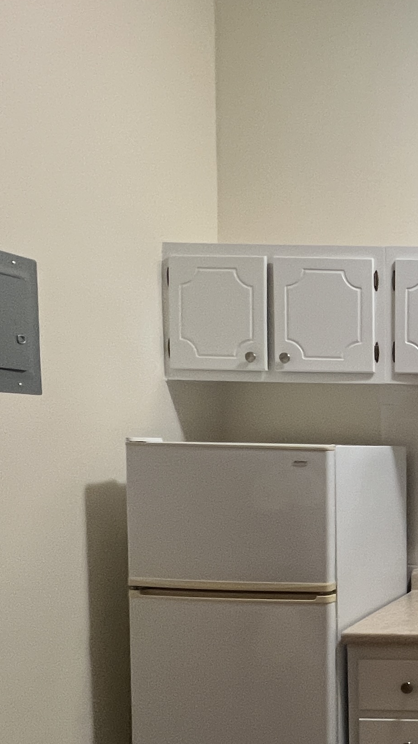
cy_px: 501
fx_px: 690
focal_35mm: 35
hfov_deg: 24.1
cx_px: 669
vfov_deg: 55.4
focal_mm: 1.57
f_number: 1.8
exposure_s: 1/60
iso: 250
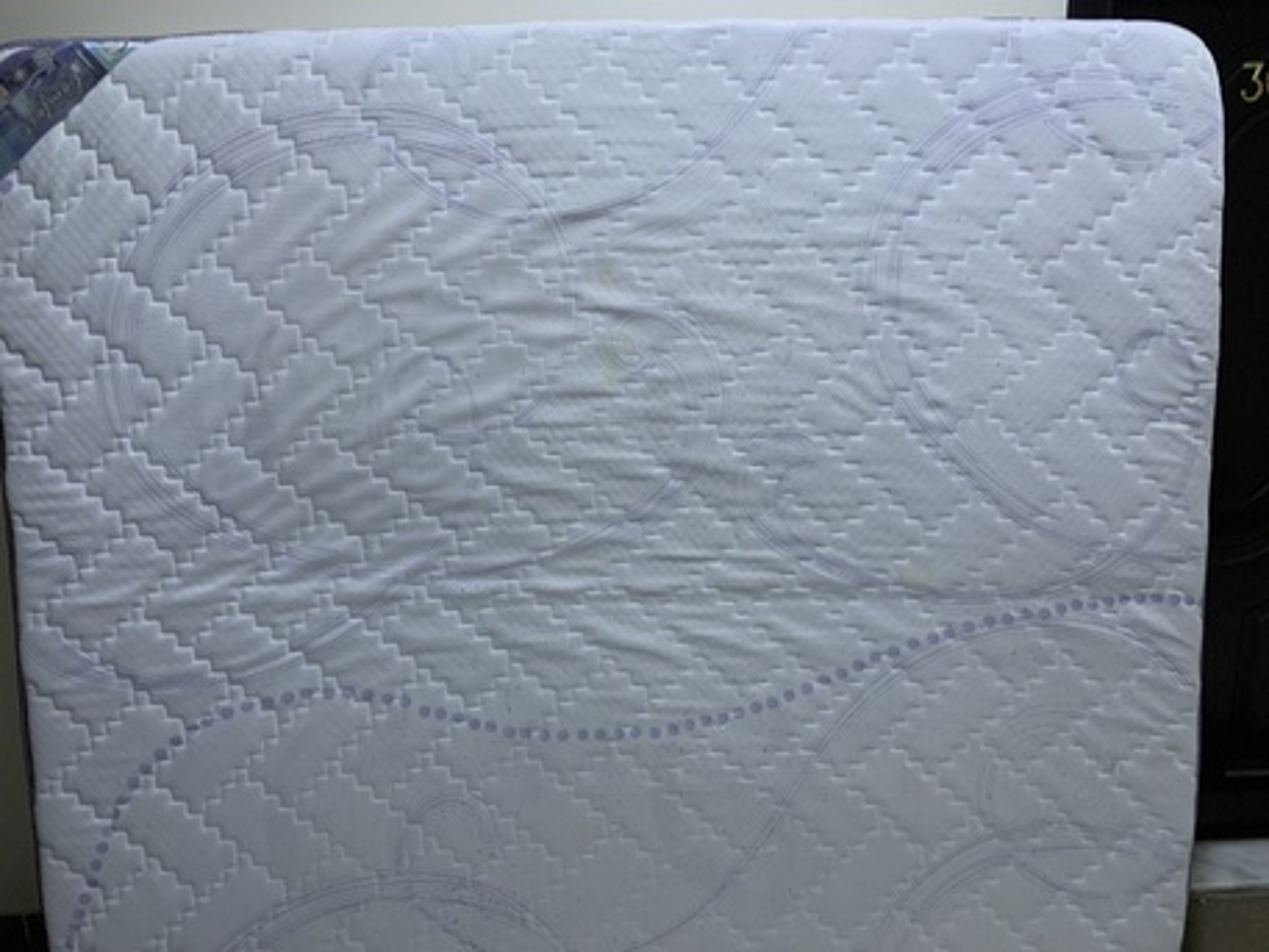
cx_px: 634
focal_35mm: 26
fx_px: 953
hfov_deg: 67.3
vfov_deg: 53.1
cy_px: 476
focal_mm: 4.25
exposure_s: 1/40
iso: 320
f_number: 1.8
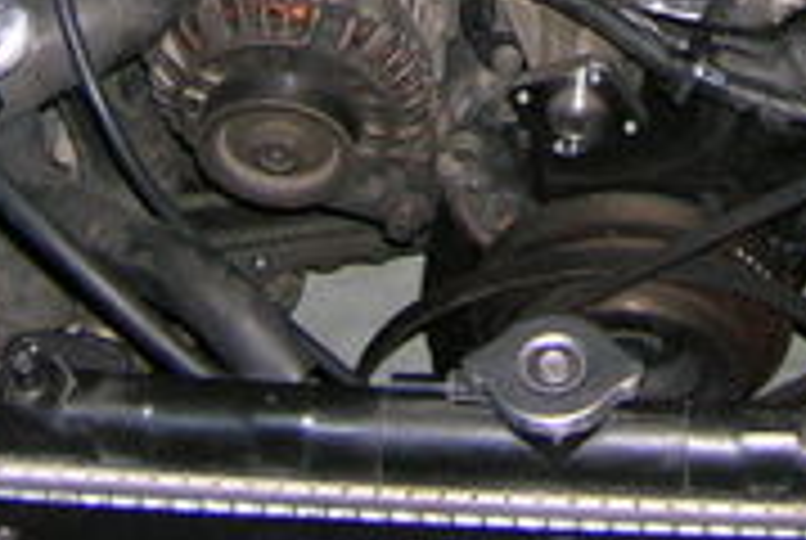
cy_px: -421
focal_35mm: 126
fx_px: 2826
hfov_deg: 16.1
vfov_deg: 10.3
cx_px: 657
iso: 104
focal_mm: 5.7
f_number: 2.9
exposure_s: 1/60.1
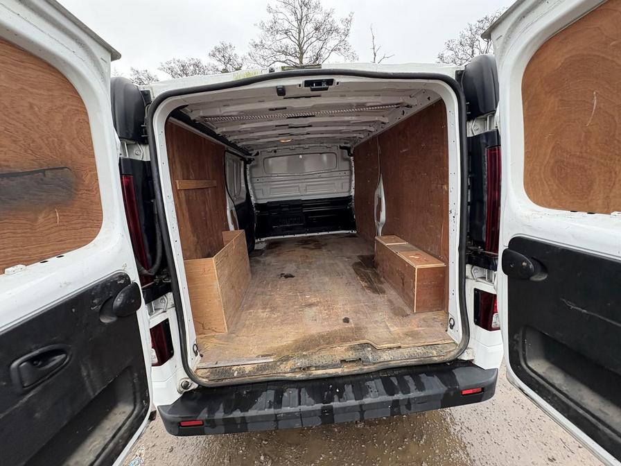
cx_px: 310
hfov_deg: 102.1
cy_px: 233
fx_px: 251
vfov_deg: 85.7
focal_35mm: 14
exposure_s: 1/137
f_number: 2.2
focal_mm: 2.22
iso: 80
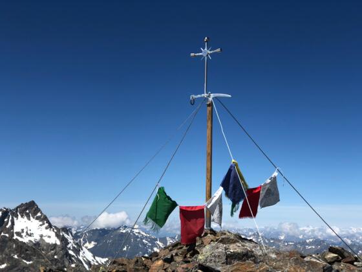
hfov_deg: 33.8
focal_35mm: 57
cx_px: 181
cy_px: 136
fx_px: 596
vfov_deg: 25.7
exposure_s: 1/1143
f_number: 2.8
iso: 20
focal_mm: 6.6
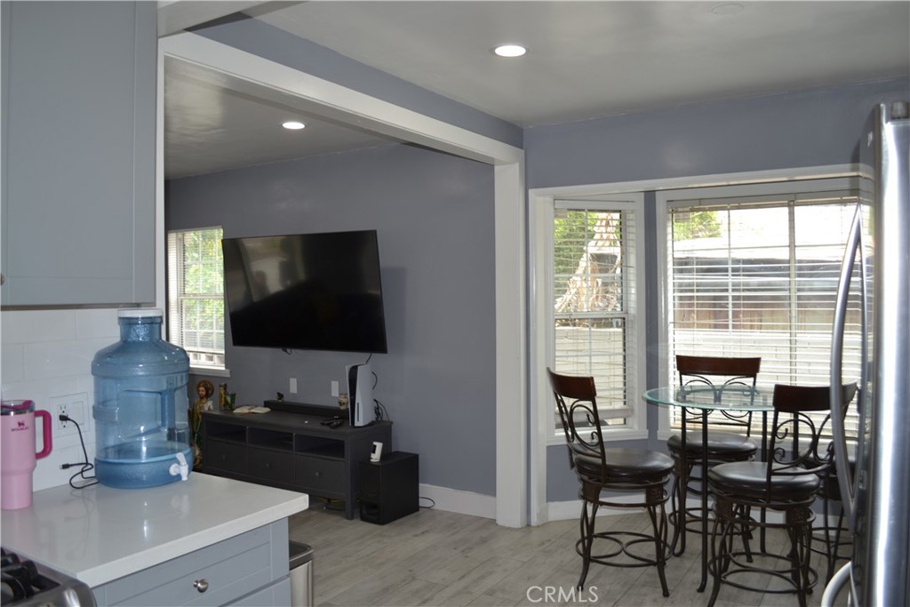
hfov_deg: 67.4
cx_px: 455
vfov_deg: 47.9
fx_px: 683
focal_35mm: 27
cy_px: 304
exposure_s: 1/50
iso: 100
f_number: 3.5
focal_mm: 18
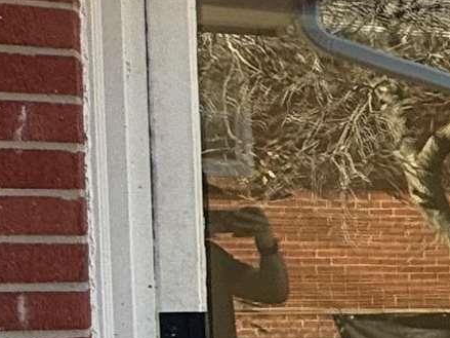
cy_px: 320
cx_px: 1089
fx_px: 1274
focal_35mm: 98
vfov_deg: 14.9
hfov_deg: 13.9
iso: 64
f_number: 2.2
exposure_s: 1/128
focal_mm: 2.22
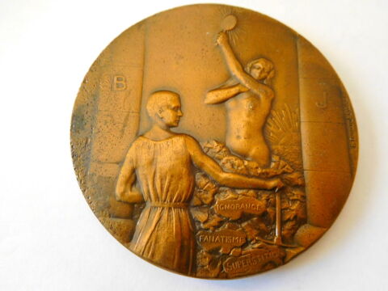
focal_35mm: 25
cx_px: 194
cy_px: 146
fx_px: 280
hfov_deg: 69.4
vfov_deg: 54.9
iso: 360
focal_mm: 4.5
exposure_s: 1/30
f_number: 3.4
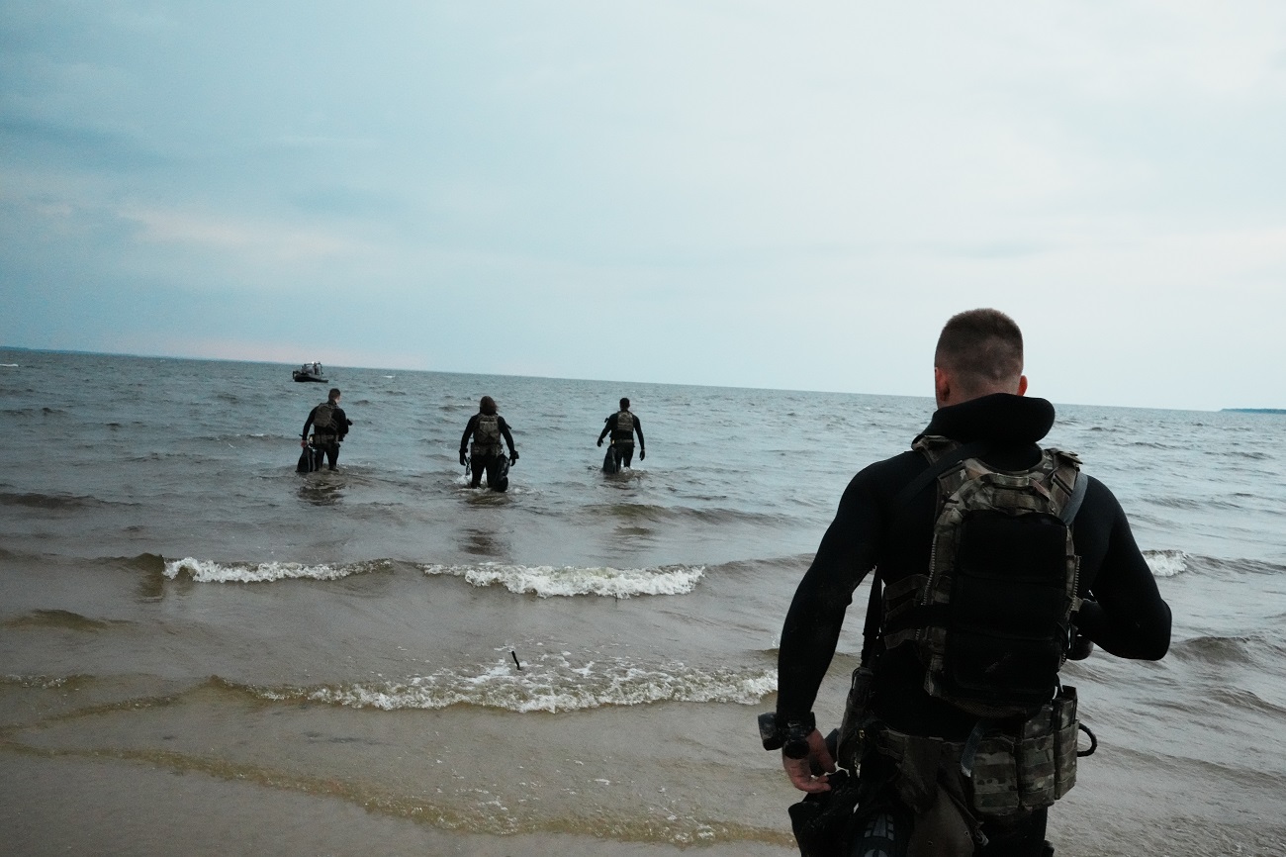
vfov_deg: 37.8
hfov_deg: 54.4
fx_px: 1250
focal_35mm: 35
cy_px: 428
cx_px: 643
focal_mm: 35
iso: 12800
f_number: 10
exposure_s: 1/400
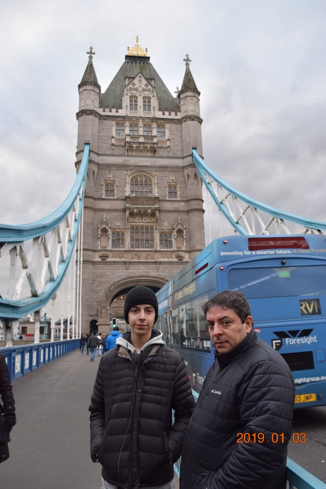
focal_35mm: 27
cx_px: 163
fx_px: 367
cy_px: 244
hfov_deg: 47.9
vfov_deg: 67.4
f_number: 6.3
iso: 400
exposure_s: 1/160
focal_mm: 18
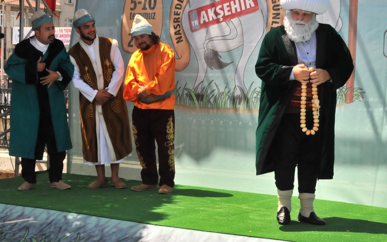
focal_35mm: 86
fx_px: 907
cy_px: 90
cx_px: 185
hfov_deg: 24.1
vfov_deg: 15.2
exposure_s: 1/640
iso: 800
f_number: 13
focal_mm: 44
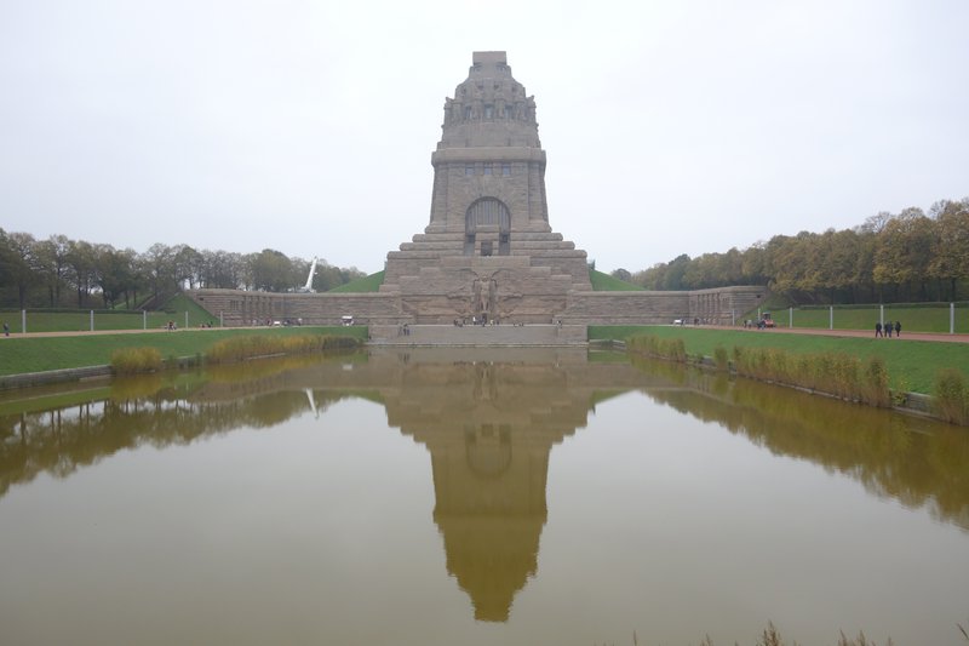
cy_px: 323
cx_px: 484
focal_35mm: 28
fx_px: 753
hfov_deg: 65.5
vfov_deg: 46.4
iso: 400
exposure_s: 1/320
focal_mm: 10.4
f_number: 5.6
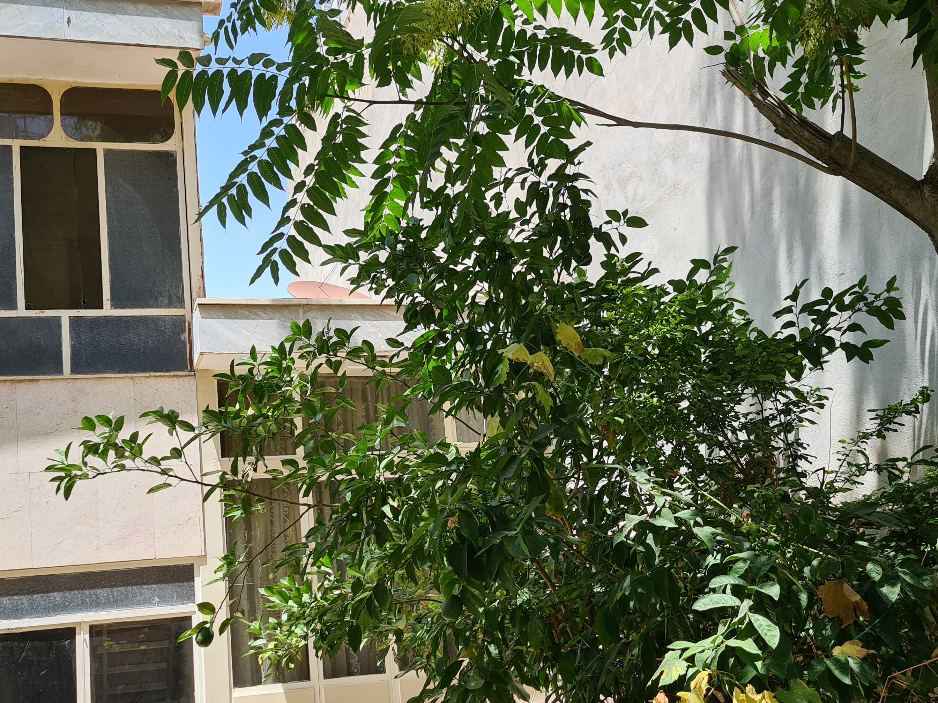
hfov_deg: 47.6
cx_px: 386
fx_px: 1057
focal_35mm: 39
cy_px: 403
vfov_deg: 36.7
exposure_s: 1/1088
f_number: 1.8
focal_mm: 5.4
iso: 50
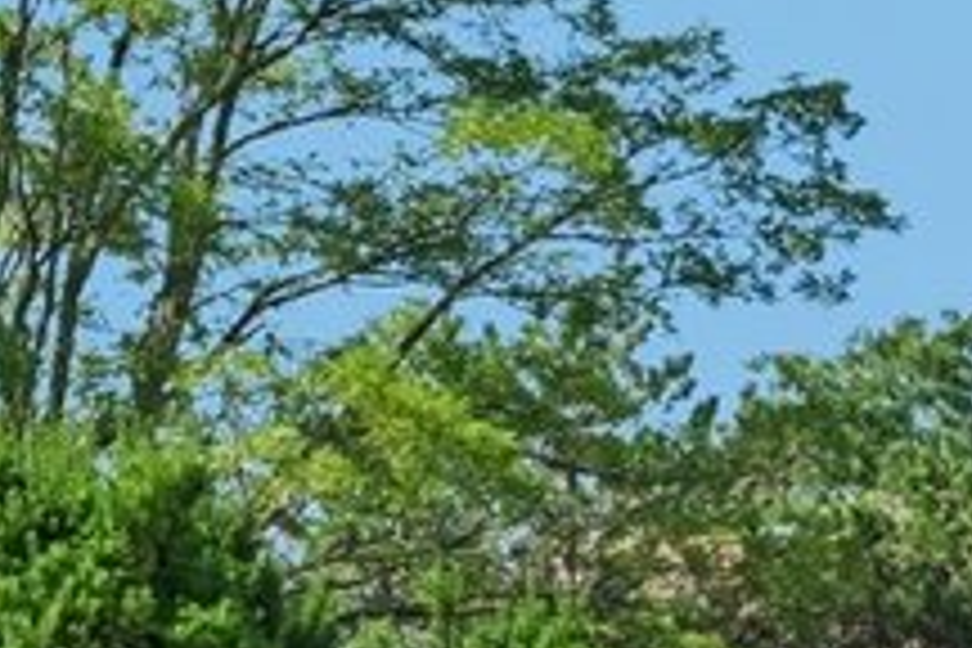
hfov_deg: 7.8
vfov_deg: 6.1
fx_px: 6075
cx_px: 3064
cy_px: 544
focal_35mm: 225
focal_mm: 30
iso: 800
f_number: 8
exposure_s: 1/2000
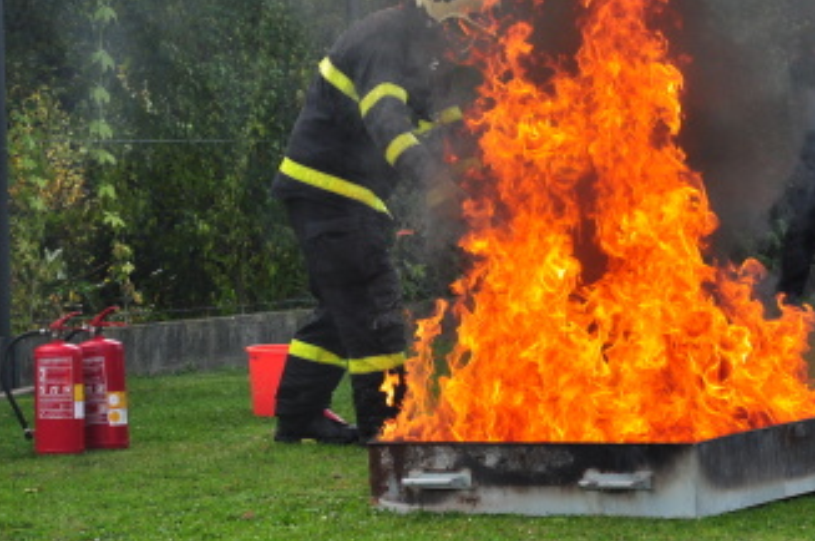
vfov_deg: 8.0
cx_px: 508
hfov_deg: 12.0
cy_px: 264
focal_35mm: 172
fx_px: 3883
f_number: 5.3
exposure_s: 1/1250
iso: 640
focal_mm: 75
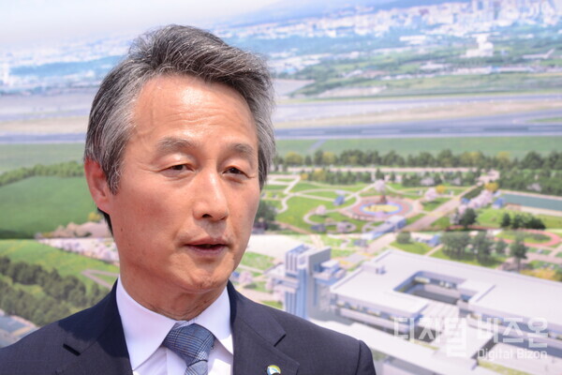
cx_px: 281
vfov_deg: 16.7
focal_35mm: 82
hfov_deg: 24.8
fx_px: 1280
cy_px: 188
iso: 400
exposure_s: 1/200
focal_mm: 82
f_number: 14
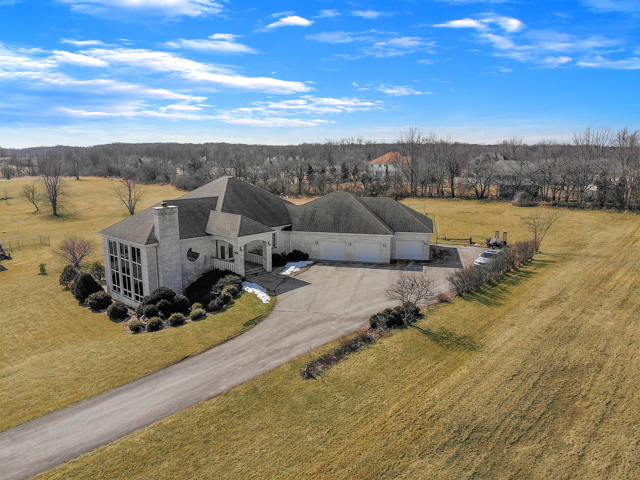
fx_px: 444
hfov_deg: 71.6
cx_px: 320
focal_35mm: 24
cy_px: 240
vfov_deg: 56.8
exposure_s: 1/3141
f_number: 2.8
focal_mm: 4.5
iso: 100
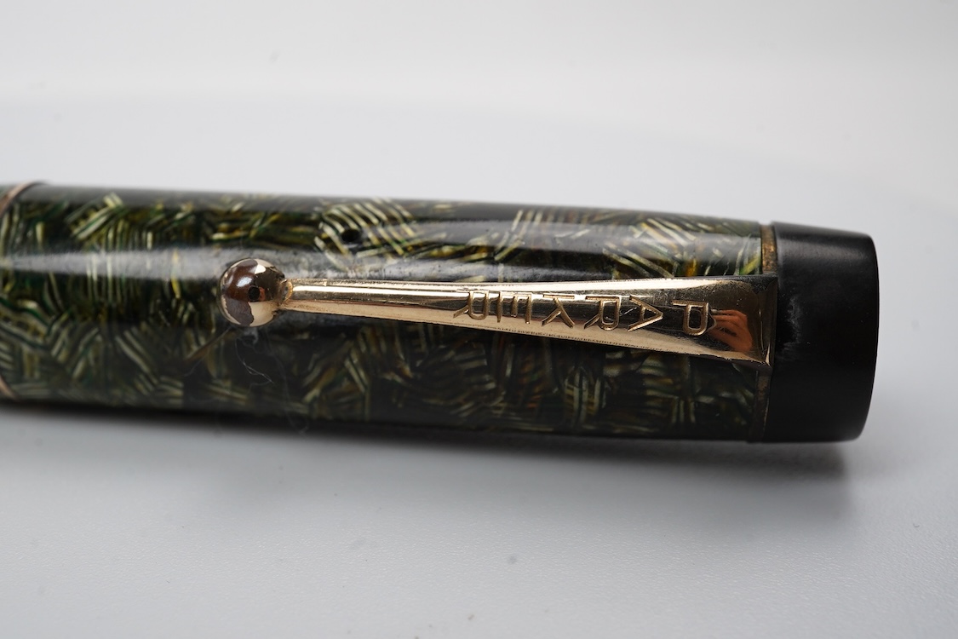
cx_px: 479
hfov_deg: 43.6
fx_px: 1197
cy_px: 320
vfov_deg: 29.9
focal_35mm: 45
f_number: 22
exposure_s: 1/100
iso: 400
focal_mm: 30
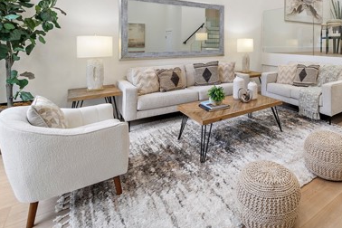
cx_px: 245
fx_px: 209
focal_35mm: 22
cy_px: 43
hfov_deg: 74.4
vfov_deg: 53.1
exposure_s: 1/50
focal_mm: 13
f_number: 8
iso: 200
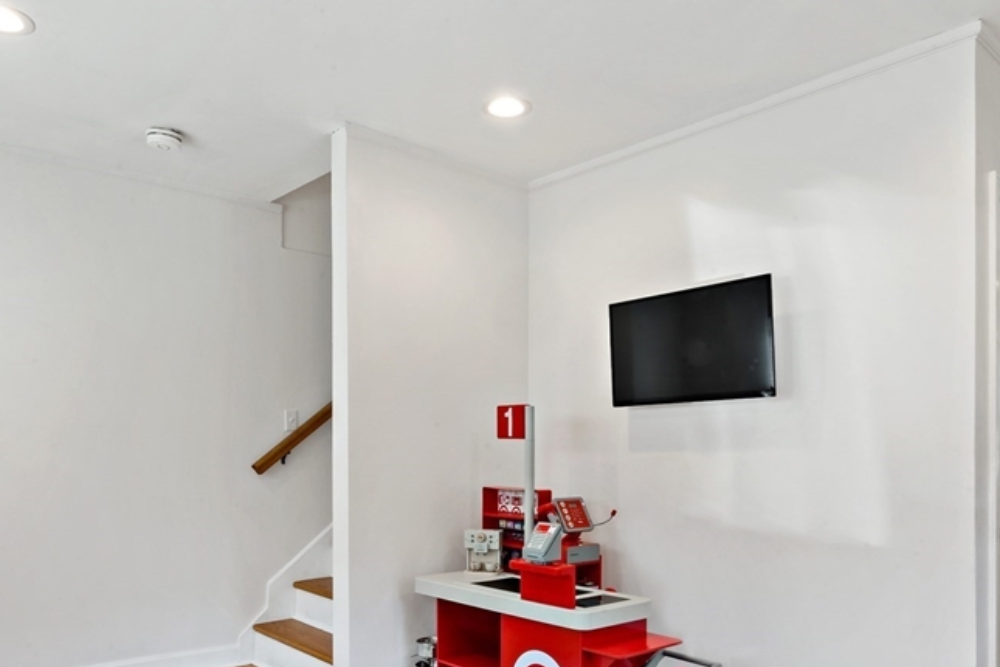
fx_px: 750
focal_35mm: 27
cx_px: 493
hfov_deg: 67.4
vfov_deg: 46.8
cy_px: 468
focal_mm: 17
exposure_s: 1/6
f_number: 22
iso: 100
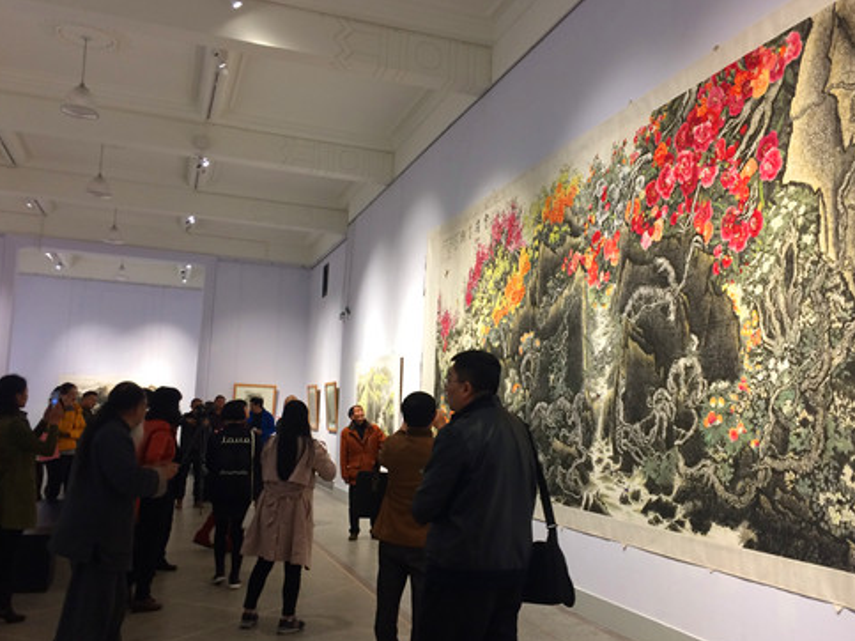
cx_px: 460
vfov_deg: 42.9
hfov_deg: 55.3
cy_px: 335
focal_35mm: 33
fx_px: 815
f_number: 2.2
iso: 100
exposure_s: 1/33
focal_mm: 4.15
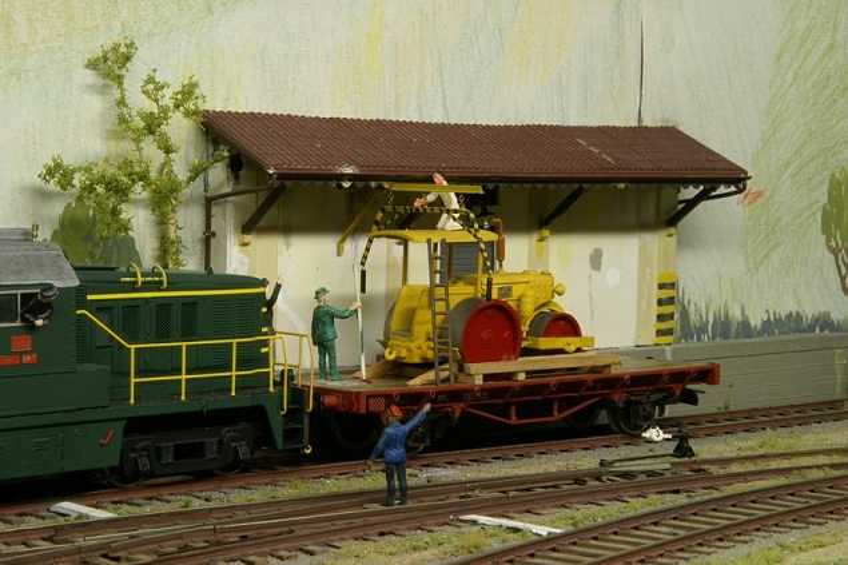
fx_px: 2649
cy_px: 282
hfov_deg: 18.2
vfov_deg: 12.2
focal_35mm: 112
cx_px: 424
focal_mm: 75
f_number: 32
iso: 100
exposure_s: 2.5
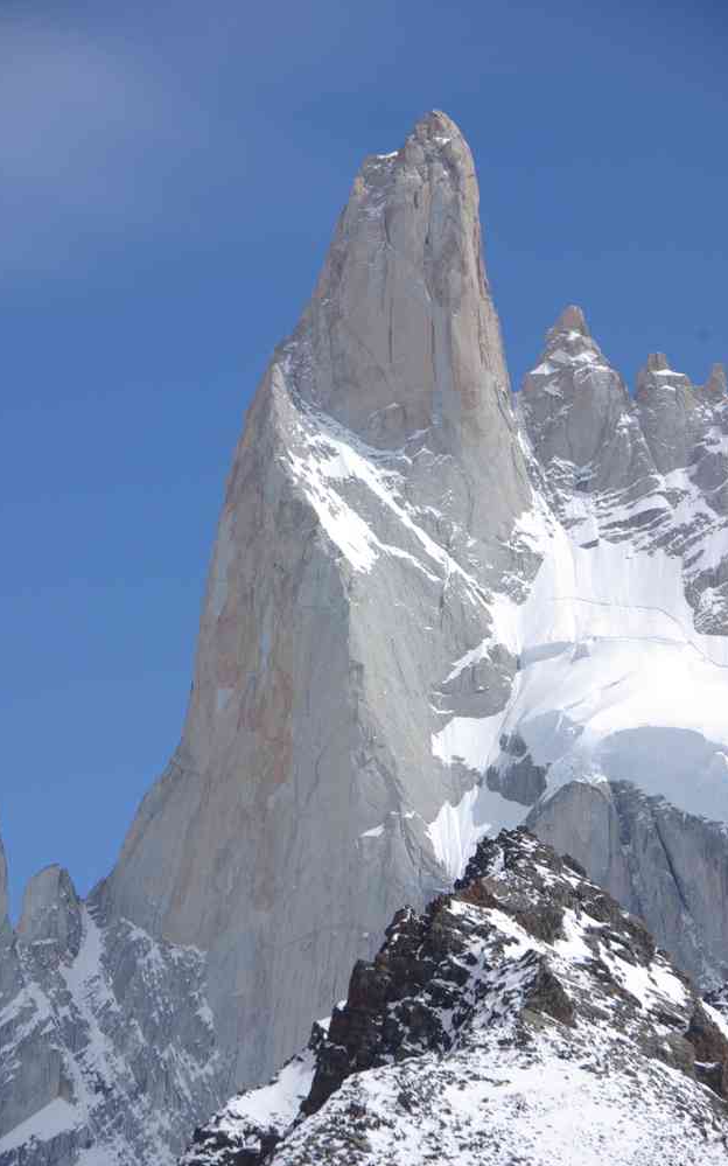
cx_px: 364
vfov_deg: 14.7
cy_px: 584
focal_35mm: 142
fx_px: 4510
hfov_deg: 9.2
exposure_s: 1/350
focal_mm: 92.5
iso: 100
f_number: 11
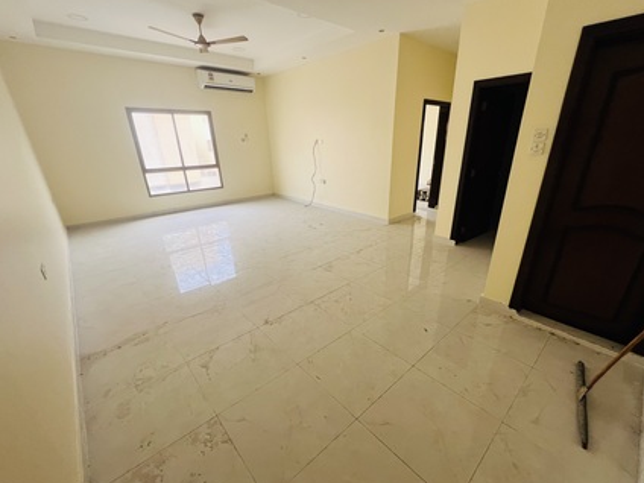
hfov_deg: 102.0
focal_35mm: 14
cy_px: 254
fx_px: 260
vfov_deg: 85.6
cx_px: 335
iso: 200
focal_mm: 1.57
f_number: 1.8
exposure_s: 1/99
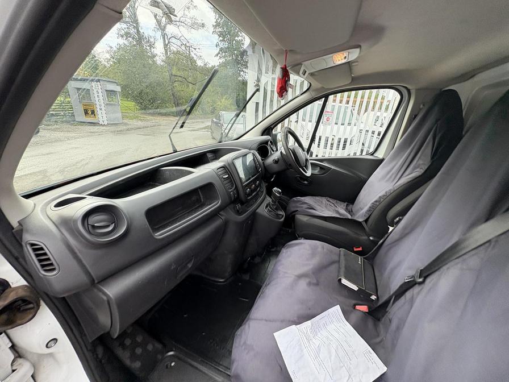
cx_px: 254
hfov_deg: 102.1
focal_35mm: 14
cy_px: 191
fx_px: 206
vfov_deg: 85.7
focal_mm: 2.22
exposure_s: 1/136
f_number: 2.2
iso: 100
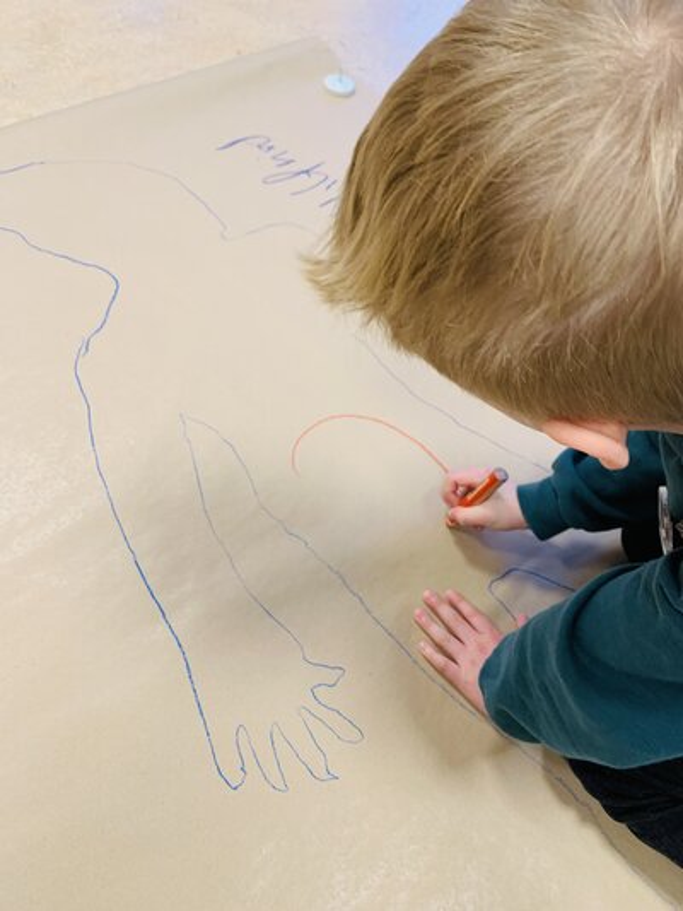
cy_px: 456
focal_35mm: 26
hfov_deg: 53.1
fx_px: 684
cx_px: 342
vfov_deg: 67.3
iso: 80
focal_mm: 4.25
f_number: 1.8
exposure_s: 1/50
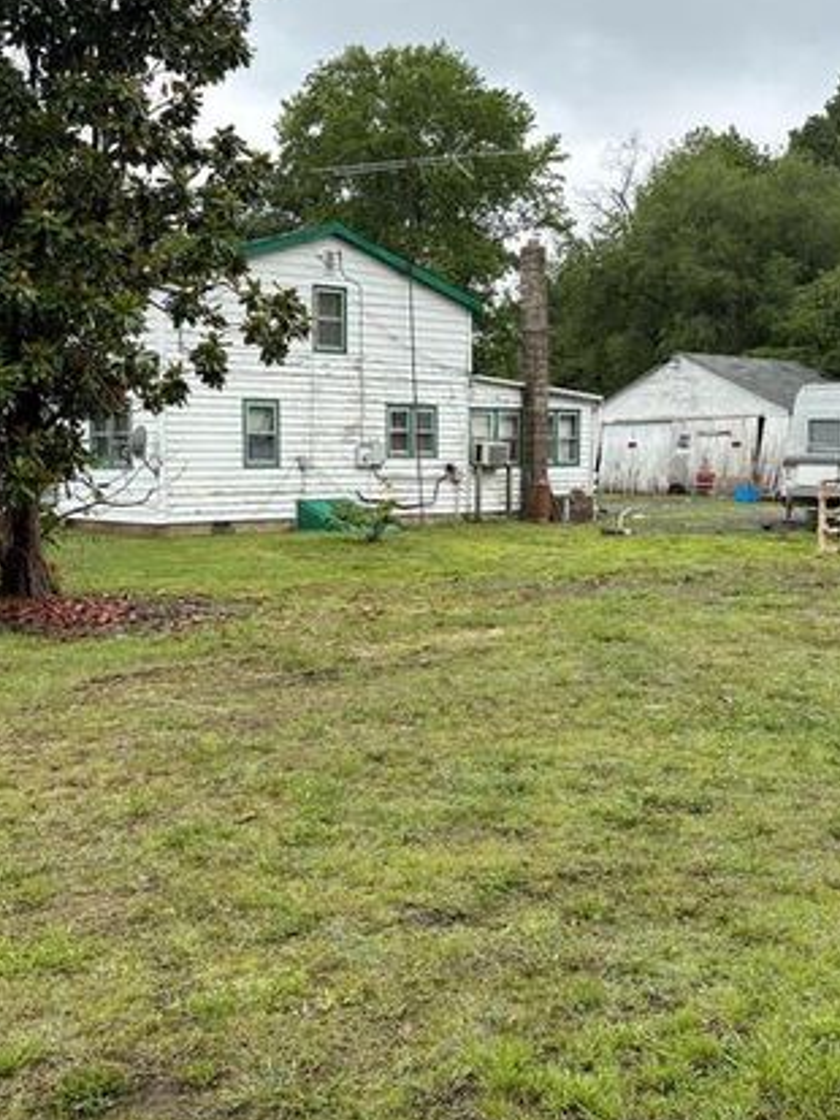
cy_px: 495
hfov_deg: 34.4
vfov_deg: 44.7
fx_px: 1358
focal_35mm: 42
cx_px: 415
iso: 50
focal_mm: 5.96
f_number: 1.6
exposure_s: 1/2075
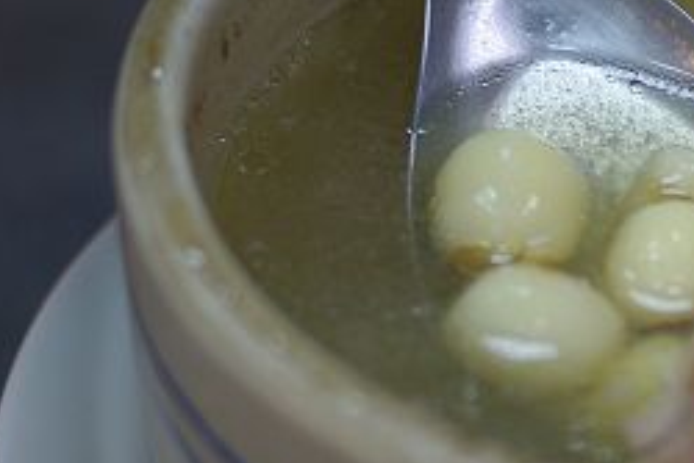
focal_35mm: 144
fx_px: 2777
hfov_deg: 14.0
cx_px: 725
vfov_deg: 9.5
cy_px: 198
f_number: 2.8
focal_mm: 40
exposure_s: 1/30
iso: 100
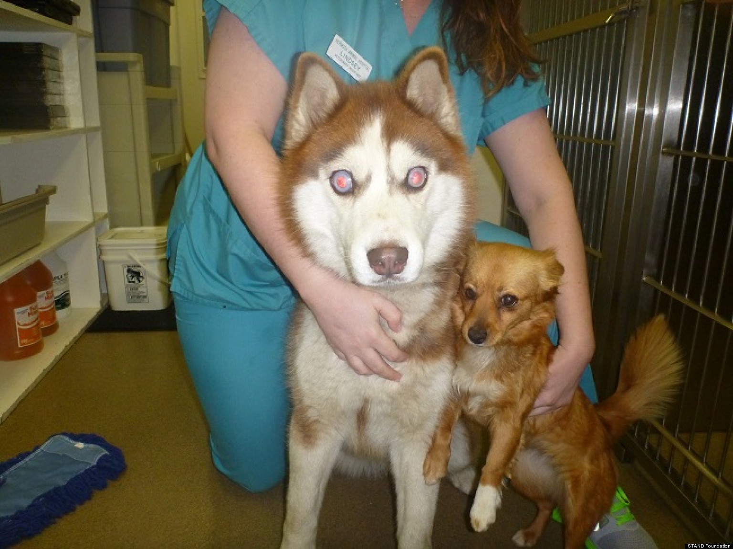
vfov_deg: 49.7
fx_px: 593
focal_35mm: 28
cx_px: 366
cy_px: 274
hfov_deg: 63.5
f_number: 3.3
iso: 320
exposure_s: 1/60
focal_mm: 4.9
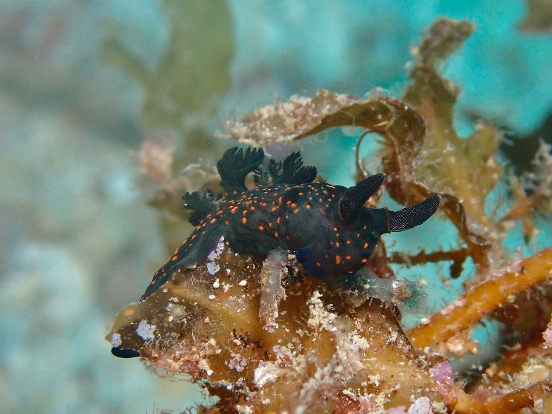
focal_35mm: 100
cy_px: 207
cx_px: 276
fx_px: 1595
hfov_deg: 19.6
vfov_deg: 14.8
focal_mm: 18
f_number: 6.3
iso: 320
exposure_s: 1/200
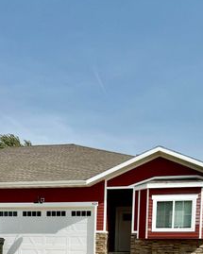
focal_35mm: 58
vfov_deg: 29.0
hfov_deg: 26.1
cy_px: 288
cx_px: 70
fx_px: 436
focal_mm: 6.76
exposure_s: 1/9091
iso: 80
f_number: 1.78
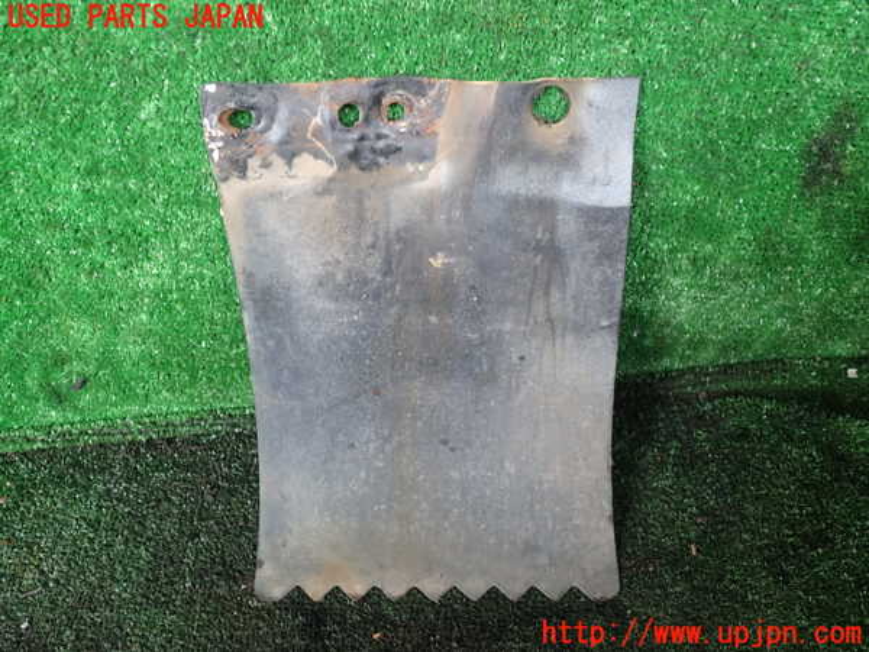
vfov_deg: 46.8
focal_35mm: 30
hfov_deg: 60.0
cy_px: 326
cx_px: 434
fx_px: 753
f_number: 2.3
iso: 200
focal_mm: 5.4
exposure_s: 1/30
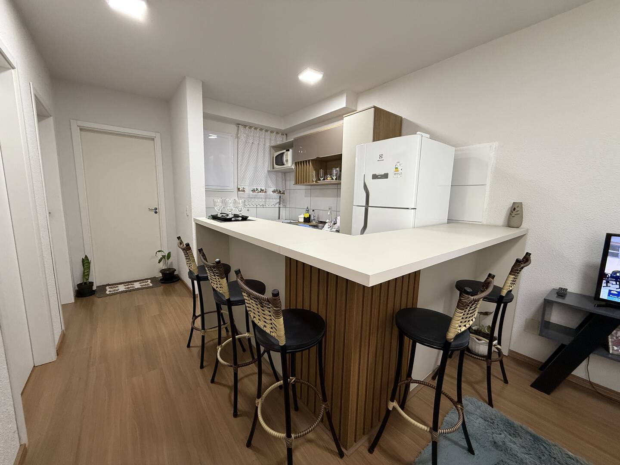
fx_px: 251
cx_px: 310
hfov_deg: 102.1
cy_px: 232
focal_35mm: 14
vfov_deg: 85.7
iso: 200
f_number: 2.2
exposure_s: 1/60
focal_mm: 2.22
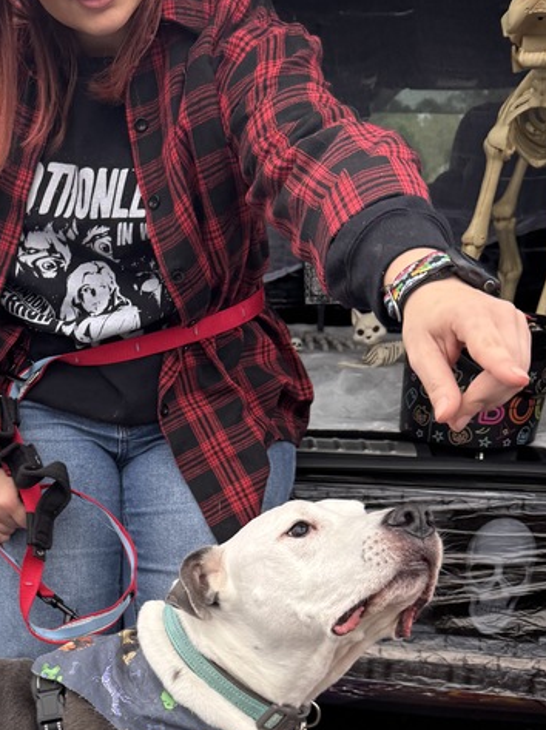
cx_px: -8
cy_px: 600
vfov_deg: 35.5
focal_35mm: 52
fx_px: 1095
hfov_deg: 26.4
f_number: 1.78
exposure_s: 1/139
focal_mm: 6.76
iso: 50
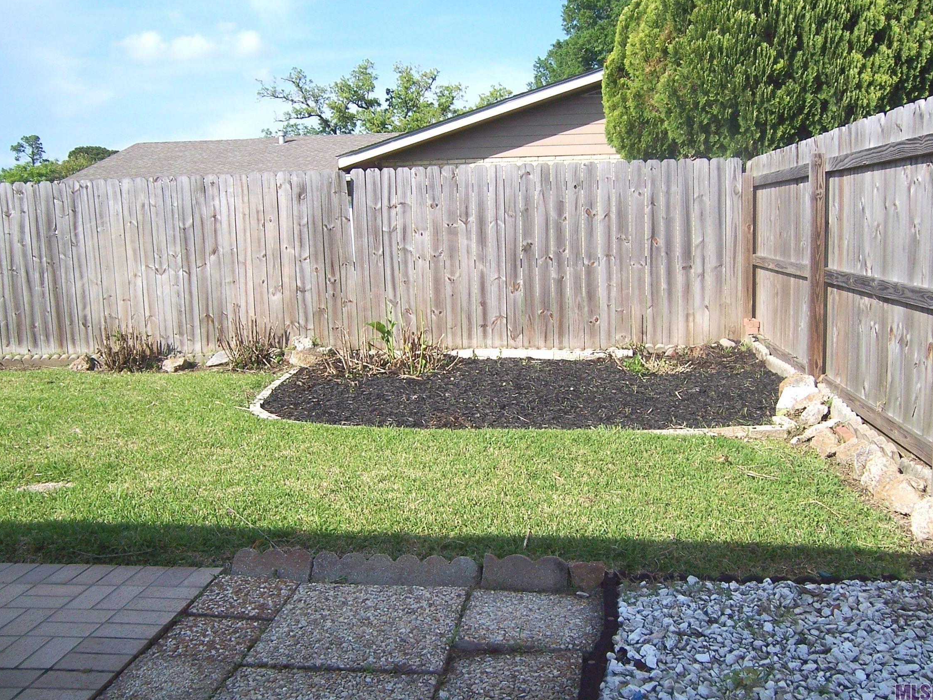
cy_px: 348
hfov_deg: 54.0
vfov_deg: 41.8
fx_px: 916
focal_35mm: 34
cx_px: 477
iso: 80
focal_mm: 5.5
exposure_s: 1/1000
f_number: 3.4
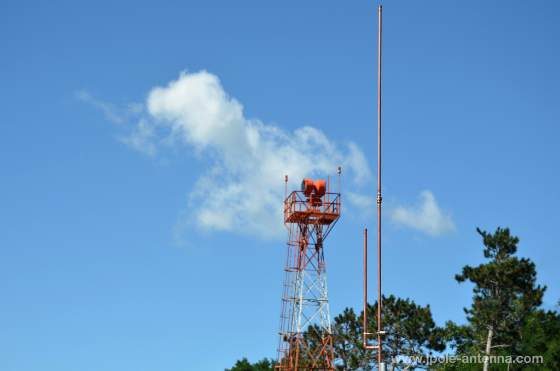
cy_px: 186
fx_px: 1211
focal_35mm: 78
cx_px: 280
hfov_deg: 26.0
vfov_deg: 17.4
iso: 100
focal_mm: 52
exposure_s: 1/250
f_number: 8
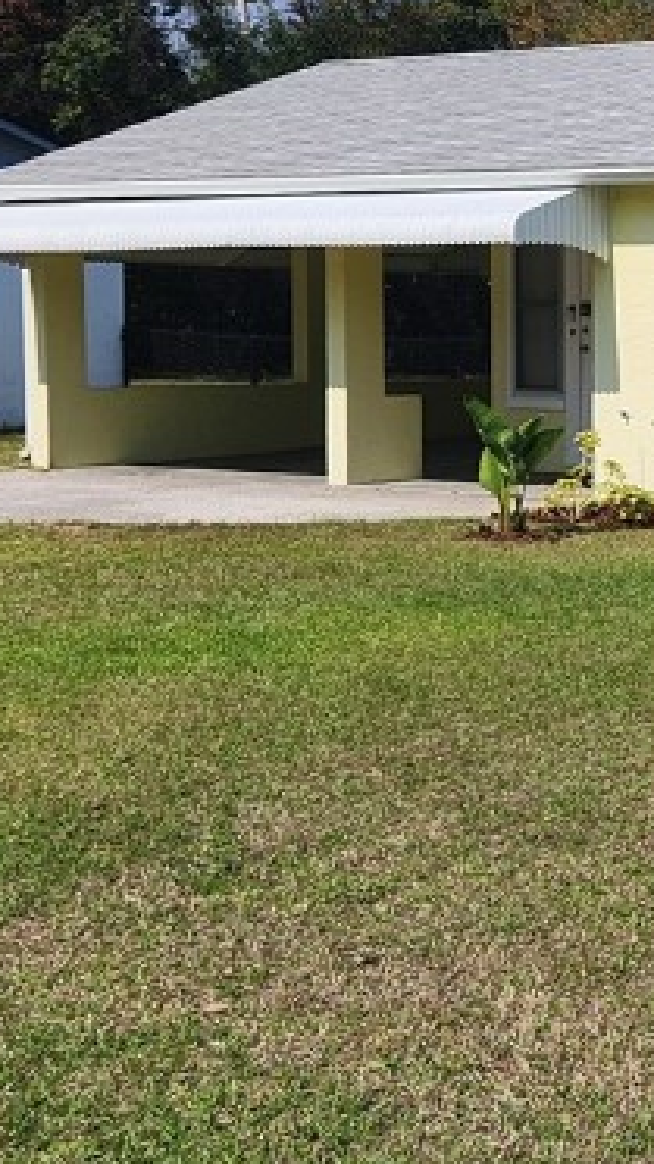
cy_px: 432
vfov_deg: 30.4
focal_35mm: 69
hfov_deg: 15.5
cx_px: 1101
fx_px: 2129
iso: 20
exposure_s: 1/3109
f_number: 1.8
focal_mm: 5.4
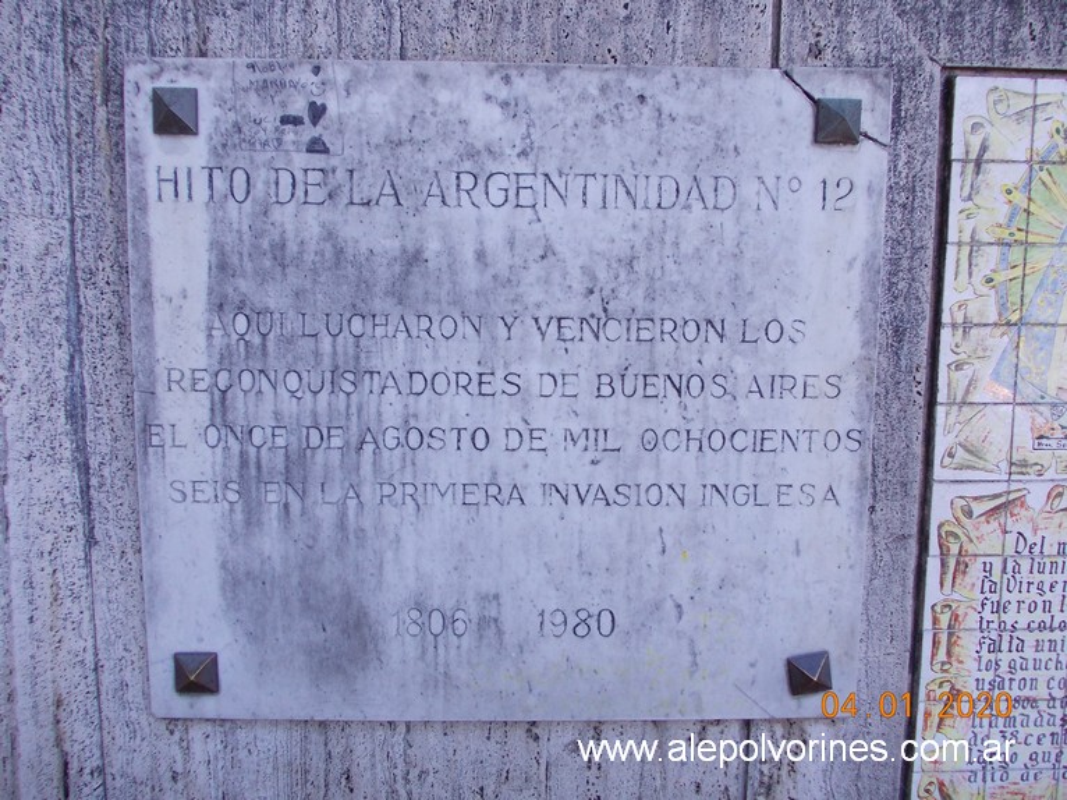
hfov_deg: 63.5
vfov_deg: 49.7
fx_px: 863
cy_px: 400
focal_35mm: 28
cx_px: 534
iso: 80
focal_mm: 4
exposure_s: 1/200
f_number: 2.7
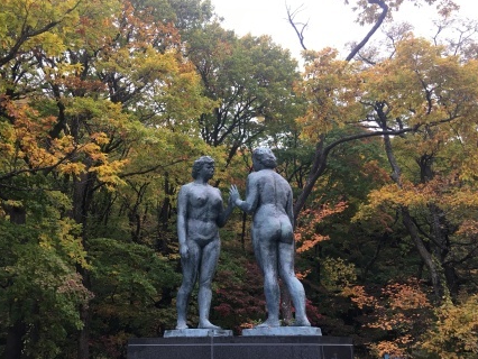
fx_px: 470
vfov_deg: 41.8
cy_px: 188
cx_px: 208
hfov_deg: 53.8
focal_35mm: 34
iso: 25
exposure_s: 1/15
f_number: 2.2
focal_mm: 4.15
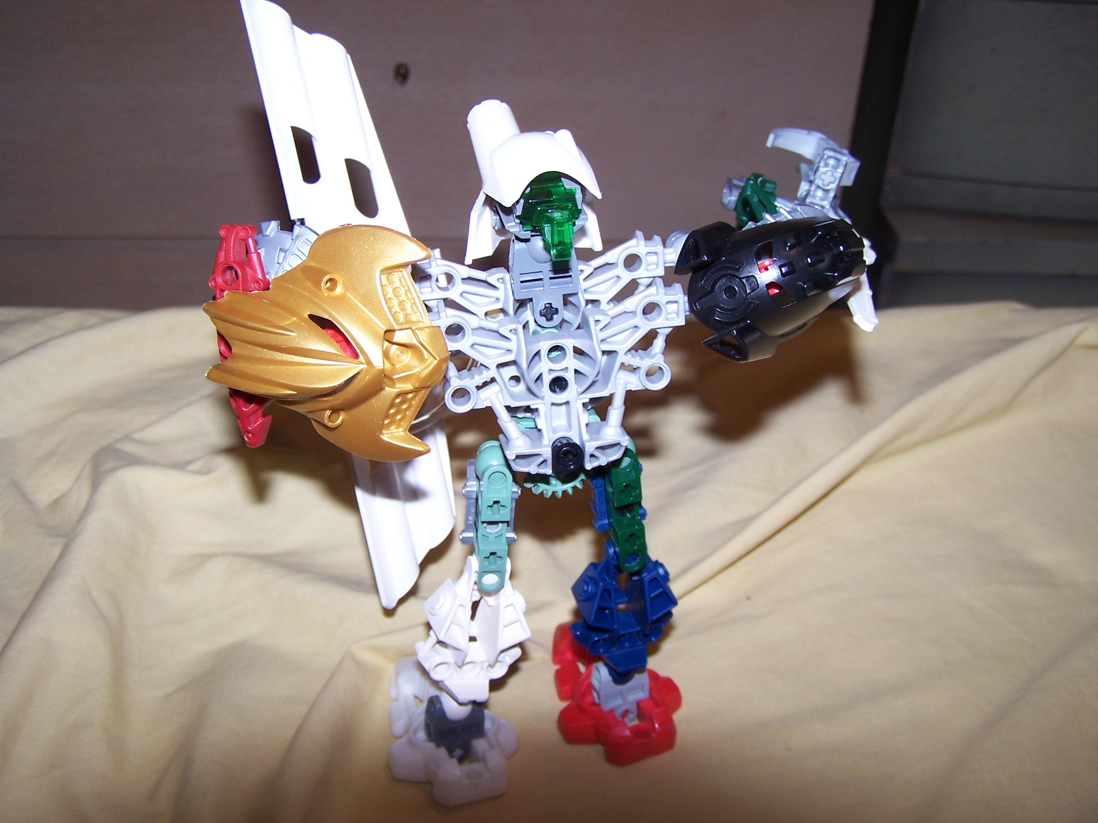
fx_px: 1205
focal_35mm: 38
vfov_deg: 37.7
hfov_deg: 49.0
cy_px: 412
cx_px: 549
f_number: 2.8
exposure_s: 1/60
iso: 80
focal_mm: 6.3
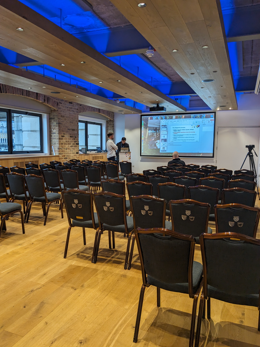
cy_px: 171
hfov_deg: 49.7
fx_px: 280
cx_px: 126
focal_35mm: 28
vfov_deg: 63.4
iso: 73
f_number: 1.73
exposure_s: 1/100
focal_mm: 4.38
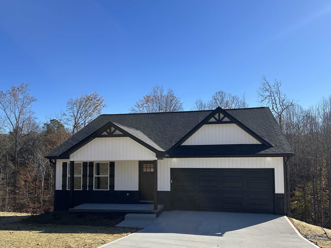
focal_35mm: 29
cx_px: 162
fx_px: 277
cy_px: 143
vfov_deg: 48.1
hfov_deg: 61.6
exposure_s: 1/4348
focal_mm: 6.86
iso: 80
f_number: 1.78
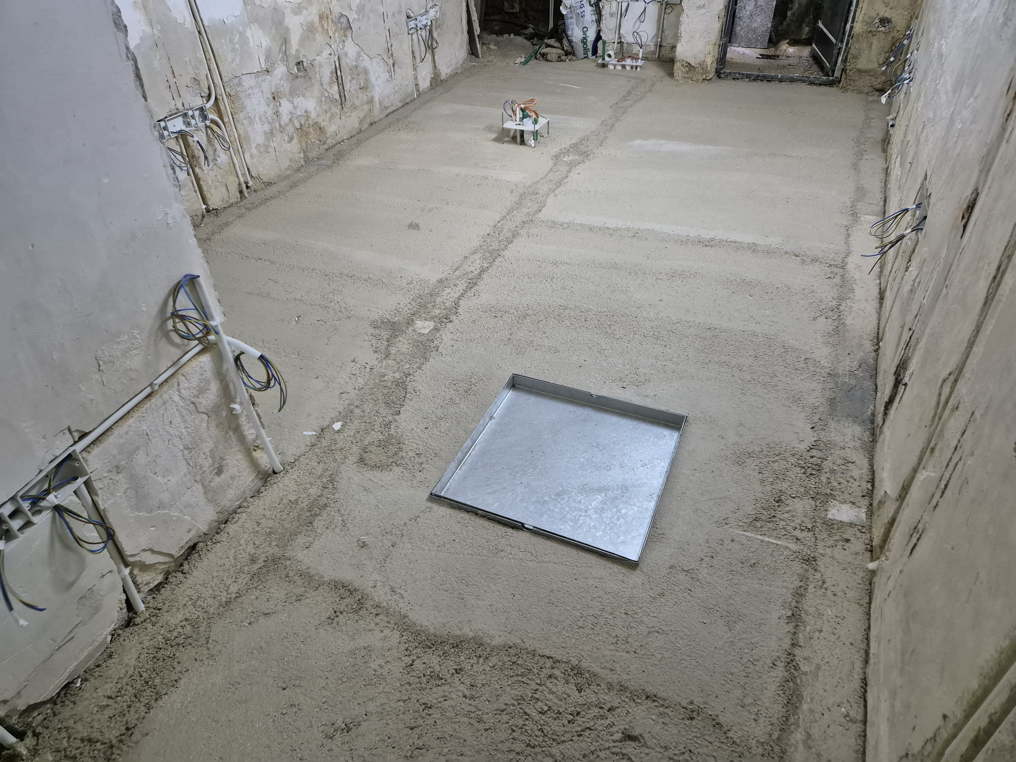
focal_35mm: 23
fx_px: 675
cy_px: 381
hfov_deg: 73.9
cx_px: 508
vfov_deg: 58.9
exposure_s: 1/100
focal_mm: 5.4
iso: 1000
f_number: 1.8
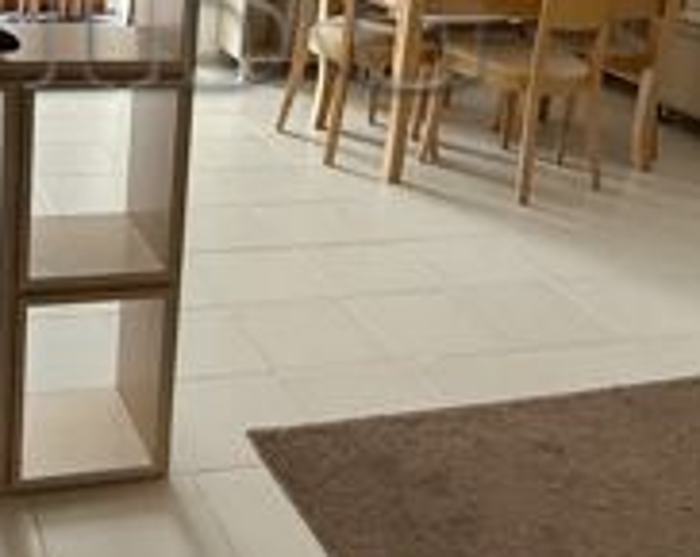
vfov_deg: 27.2
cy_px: 23
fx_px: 1096
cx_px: 110
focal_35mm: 53
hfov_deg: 34.0
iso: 250
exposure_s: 1/100
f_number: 2.2
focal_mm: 2.22
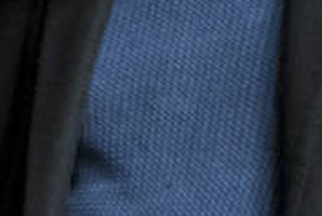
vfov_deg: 4.2
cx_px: -121
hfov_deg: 6.2
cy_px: -19
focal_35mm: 329
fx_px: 2947
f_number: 4.5
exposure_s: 1/250
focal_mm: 70
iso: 6400
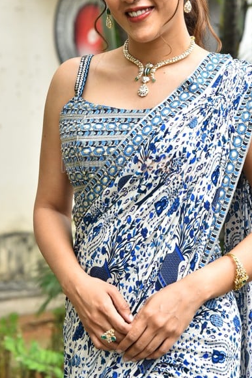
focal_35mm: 129
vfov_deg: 15.9
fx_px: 1354
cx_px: 194
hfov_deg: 10.6
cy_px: 158
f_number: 4.5
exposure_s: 1/125
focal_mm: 78
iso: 800
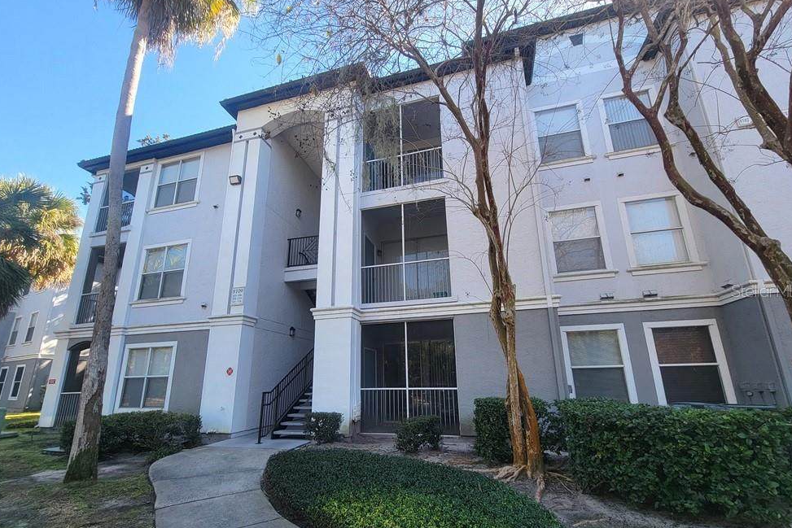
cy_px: 290
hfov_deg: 104.2
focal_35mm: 14
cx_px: 398
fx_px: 308
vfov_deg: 81.0
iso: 50
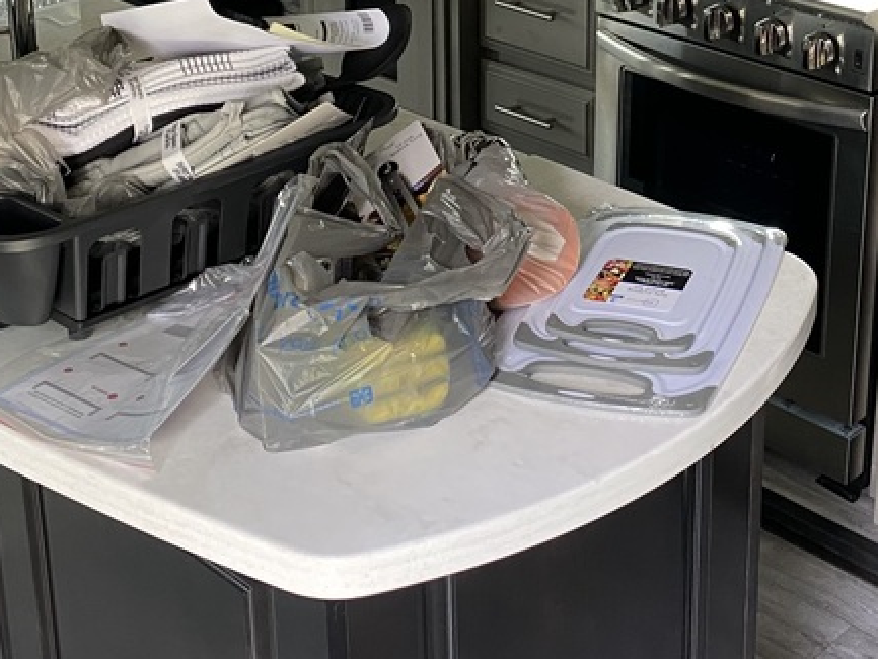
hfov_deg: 31.4
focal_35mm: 60
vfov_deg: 23.3
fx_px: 1522
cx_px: 693
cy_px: -18
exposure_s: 1/60
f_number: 1.8
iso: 250
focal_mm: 4.25
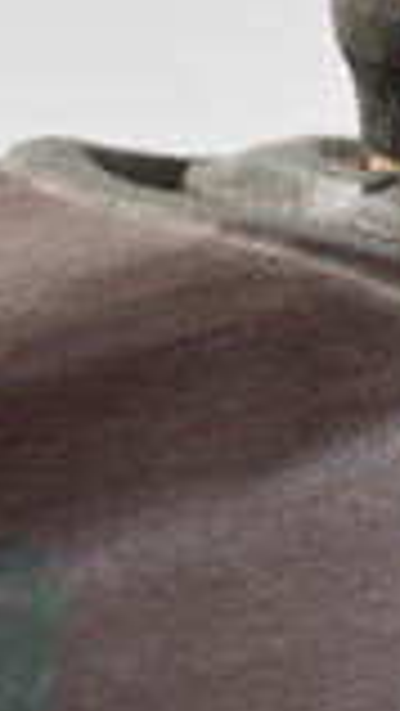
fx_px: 4502
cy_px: 99
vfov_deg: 9.0
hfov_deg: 5.0
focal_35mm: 239
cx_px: 948
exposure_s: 1/60
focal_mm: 40
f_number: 5.3
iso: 450
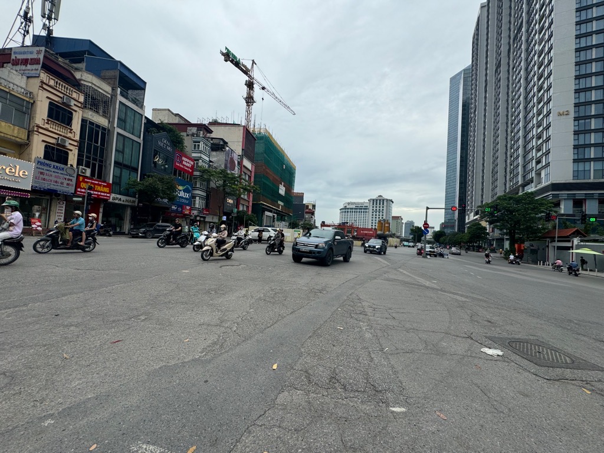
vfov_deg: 85.7
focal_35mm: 14
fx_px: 244
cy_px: 226
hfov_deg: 102.1
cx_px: 302
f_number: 2.2
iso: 50
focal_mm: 2.22
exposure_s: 1/1126
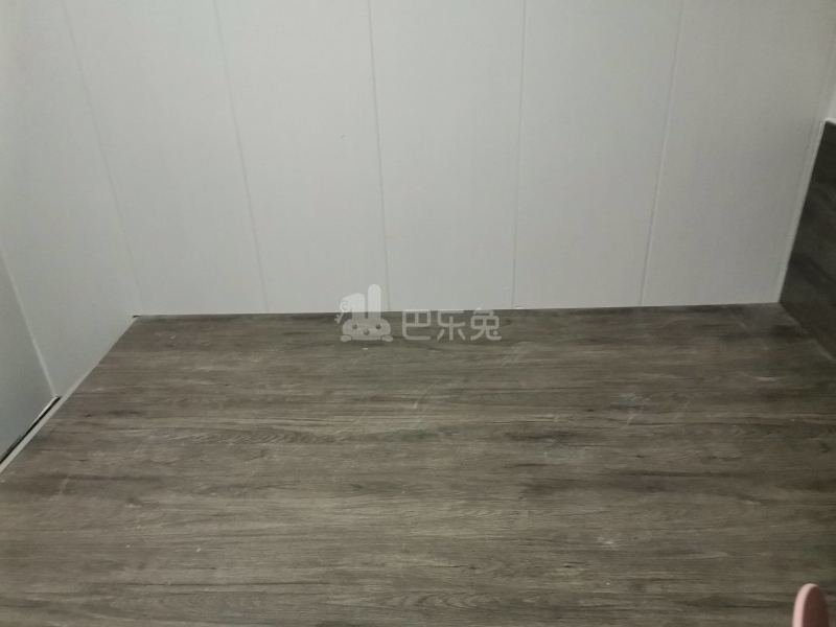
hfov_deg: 67.3
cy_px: 314
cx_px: 418
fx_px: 628
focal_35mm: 26
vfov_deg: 53.1
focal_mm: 4.75
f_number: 1.8
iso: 500
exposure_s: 1/33.3
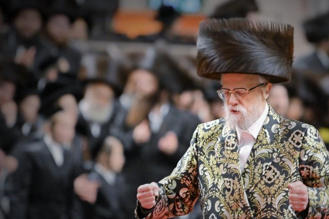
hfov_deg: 5.0
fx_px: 3756
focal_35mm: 411
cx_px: 221
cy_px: 128
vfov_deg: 3.3
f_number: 2.8
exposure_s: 1/200
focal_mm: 200
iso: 1250
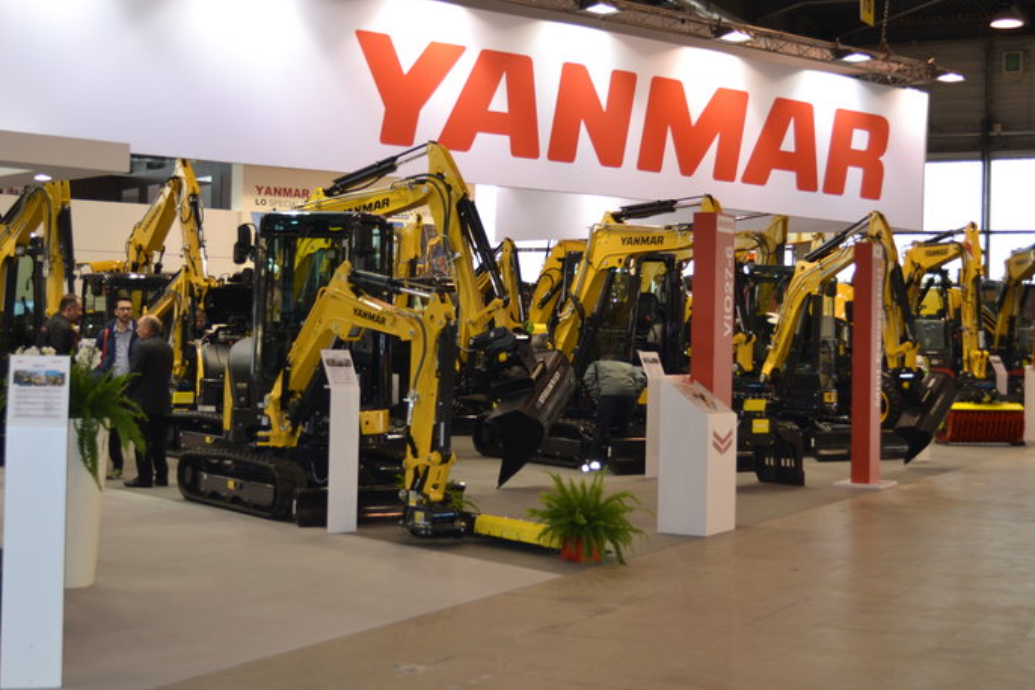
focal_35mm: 56
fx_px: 1610
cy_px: 309
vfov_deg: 24.2
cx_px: 489
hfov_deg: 35.6
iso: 400
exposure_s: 1/80
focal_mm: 32
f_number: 4.8
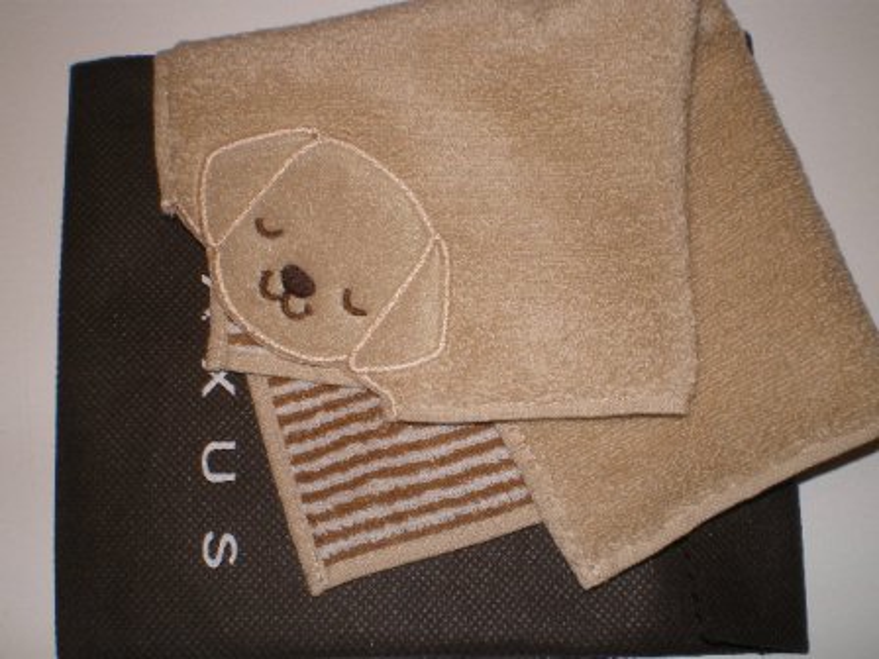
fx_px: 965
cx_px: 440
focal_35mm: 38
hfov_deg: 49.0
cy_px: 330
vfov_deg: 37.7
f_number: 4.6
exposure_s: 1/30
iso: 64
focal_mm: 6.3
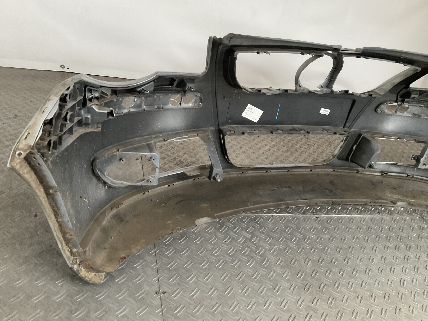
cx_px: 210
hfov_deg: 60.0
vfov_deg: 46.8
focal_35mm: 30
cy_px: 156
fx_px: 371
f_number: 1.8
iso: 250
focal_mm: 3
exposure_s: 1/50
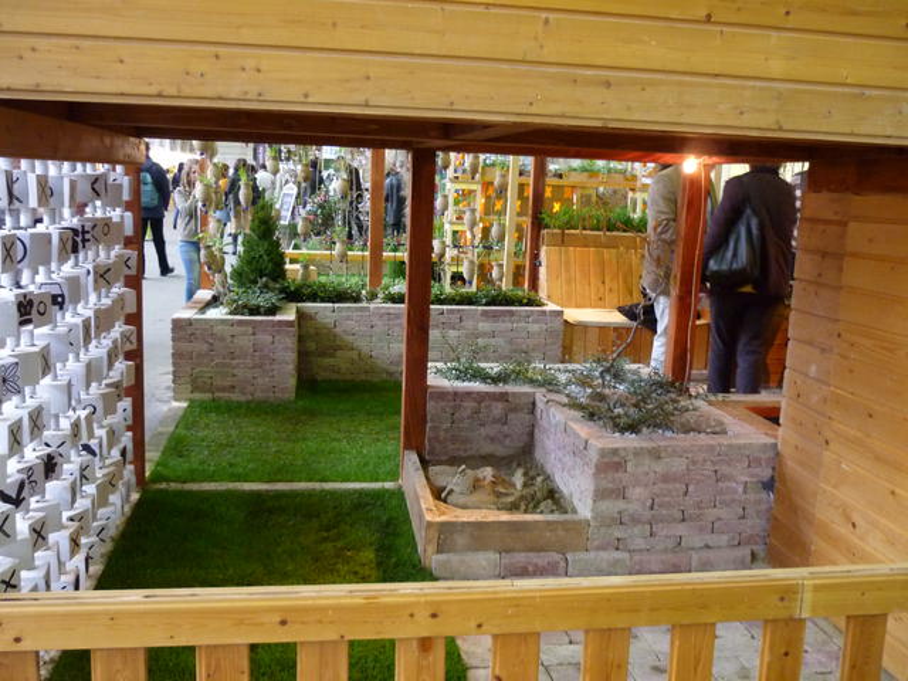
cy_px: 340
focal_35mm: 33
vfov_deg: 42.9
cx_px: 454
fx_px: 866
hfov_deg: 55.4
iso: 400
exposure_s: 1/10
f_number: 2.8
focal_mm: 5.5
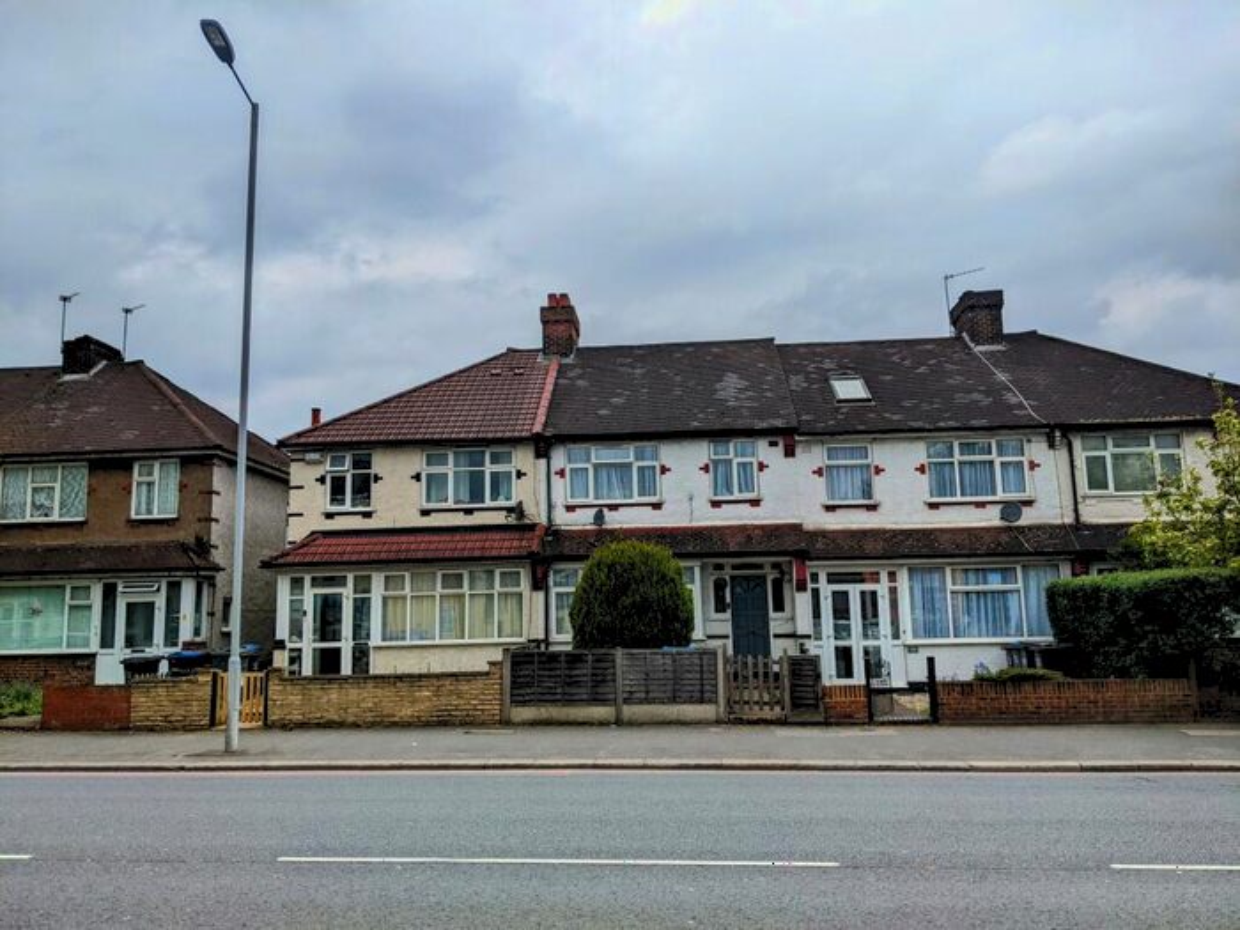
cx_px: 620
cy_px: 465
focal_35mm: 27
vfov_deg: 51.4
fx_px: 967
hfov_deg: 65.3
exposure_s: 1/2933
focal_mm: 4.44
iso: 58
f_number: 1.8
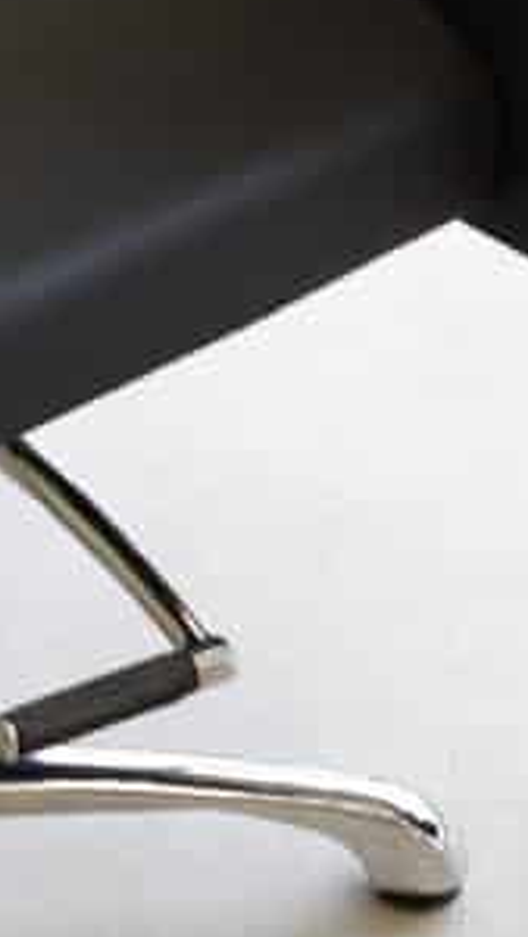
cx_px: -306
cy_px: -50
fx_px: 4997
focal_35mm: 201
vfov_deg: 10.6
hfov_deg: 6.0
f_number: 5
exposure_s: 1/15
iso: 100
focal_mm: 50
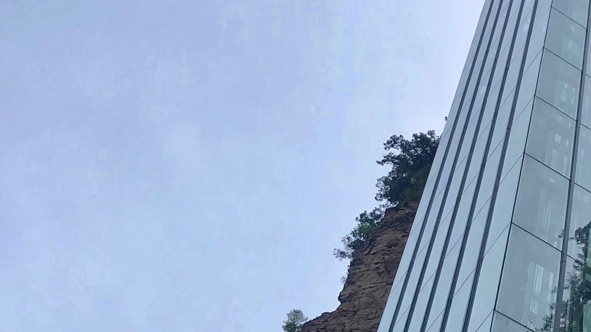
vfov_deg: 17.0
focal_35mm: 71
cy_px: 206
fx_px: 1113
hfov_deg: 28.4
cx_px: 550
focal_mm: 3.99
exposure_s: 1/1294
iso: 20
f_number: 1.8
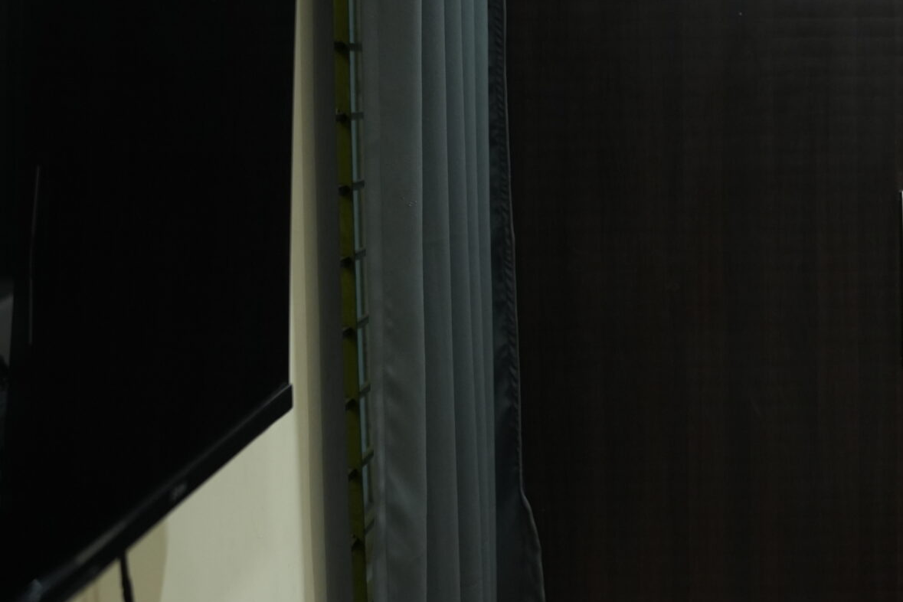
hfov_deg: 25.9
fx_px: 1906
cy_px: 144
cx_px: 797
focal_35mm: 76
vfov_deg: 17.8
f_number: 2.5
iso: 1250
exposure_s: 1/200
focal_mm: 35
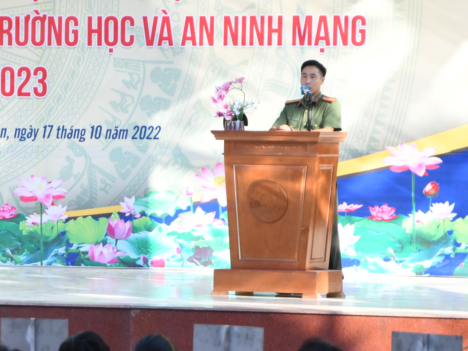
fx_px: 4164
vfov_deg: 4.8
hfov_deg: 6.4
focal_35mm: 308
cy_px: 180
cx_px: 30
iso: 320
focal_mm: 90
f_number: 5.6
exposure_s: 1/200
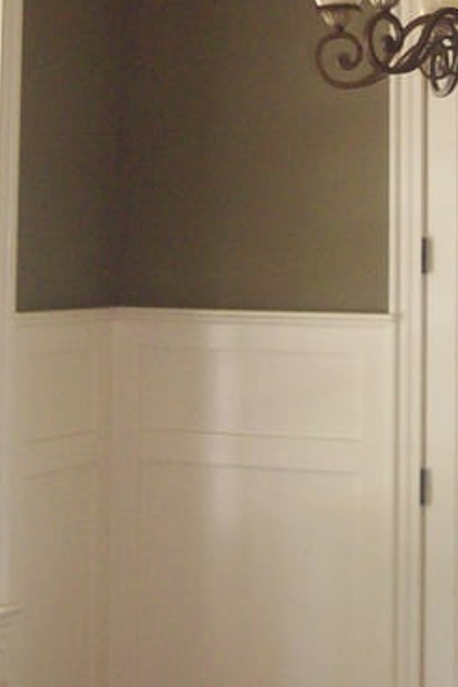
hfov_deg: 13.5
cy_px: -11
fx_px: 1929
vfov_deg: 19.6
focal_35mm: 101
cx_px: 359
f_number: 2.7
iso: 140
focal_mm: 6
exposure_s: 1/32
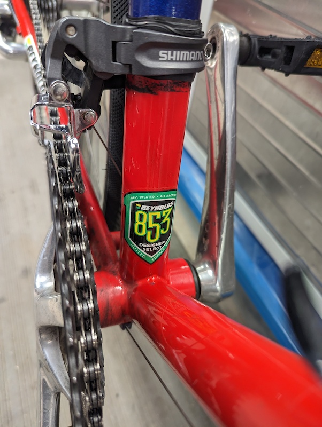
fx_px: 297
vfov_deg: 71.5
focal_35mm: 24
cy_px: 214
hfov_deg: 56.9
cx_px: 161
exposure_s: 1/60
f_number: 1.85
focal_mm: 6.81
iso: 201
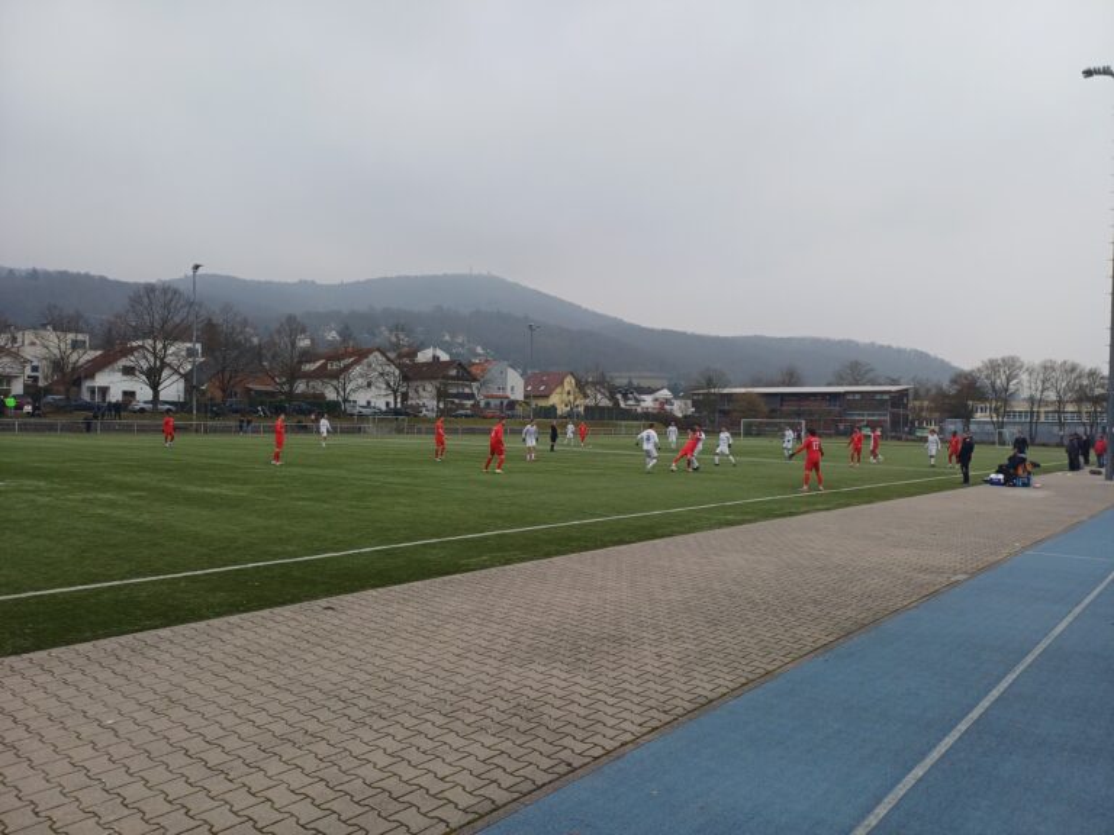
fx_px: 805
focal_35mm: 25
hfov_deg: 69.4
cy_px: 418
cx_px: 557
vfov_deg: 54.9
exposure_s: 1/208
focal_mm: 4.65
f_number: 1.8
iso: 50
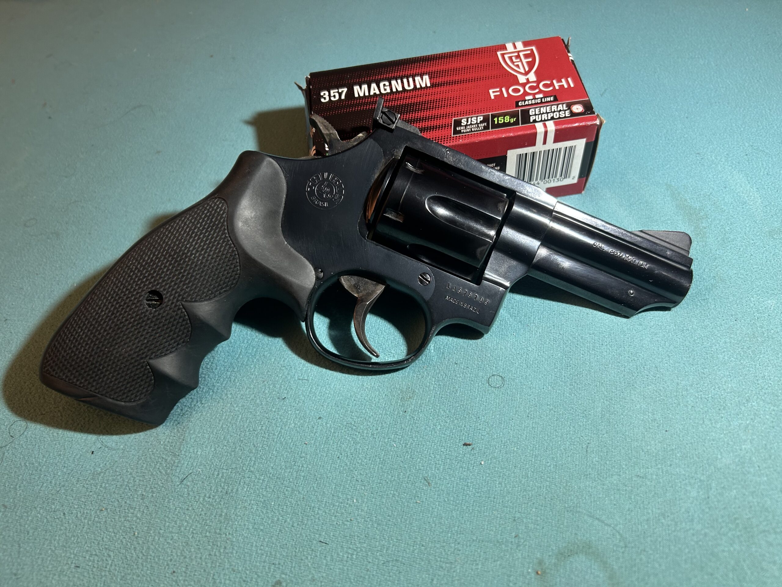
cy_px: 294
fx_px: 587
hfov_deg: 67.3
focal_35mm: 26
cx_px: 391
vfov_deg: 53.1
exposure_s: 1/81
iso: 125
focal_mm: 5.7
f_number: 1.5
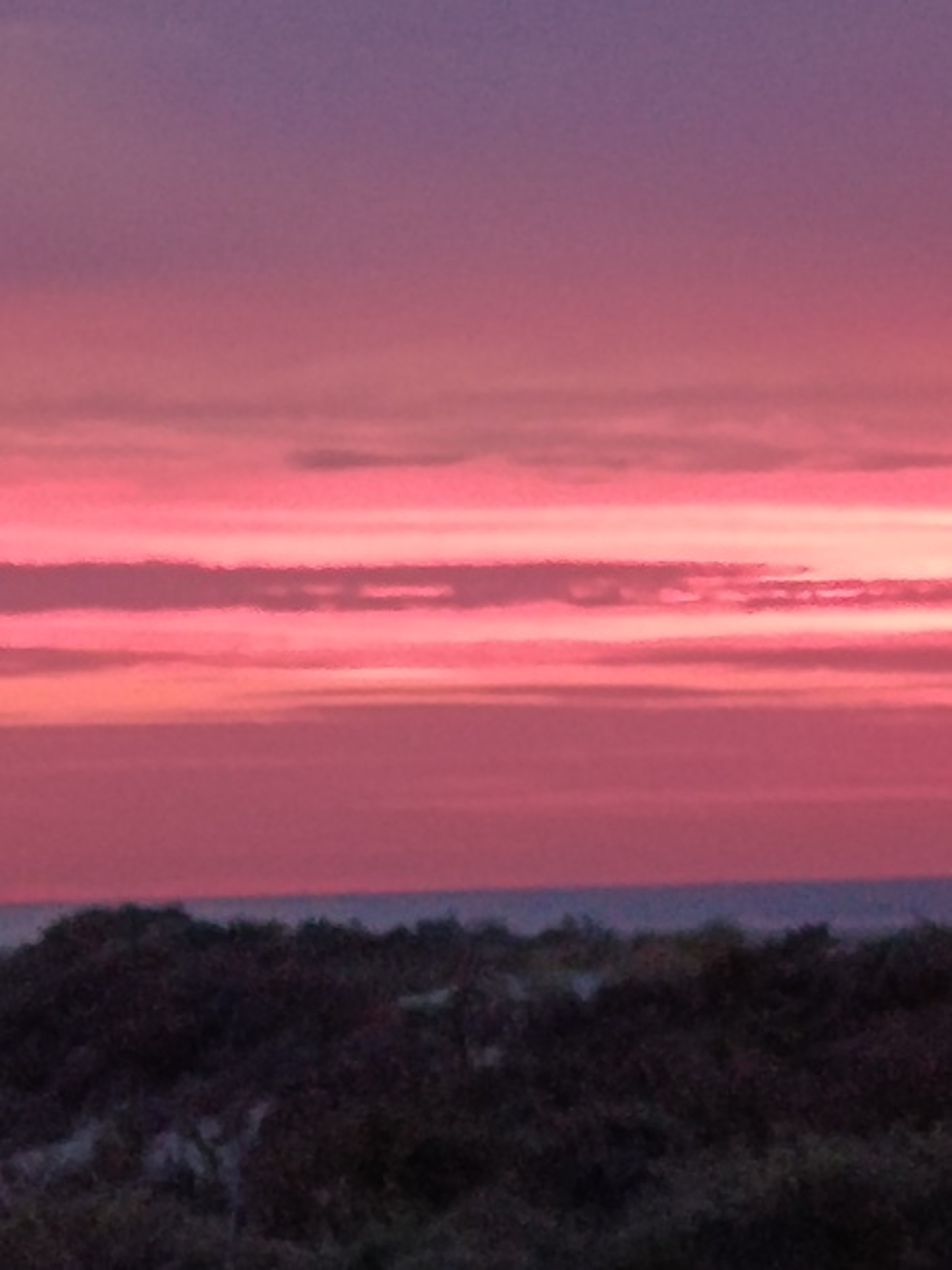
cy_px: 635
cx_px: 476
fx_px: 7881
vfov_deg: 9.2
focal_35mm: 215
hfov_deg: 6.9
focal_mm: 5.24
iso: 929
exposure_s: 1/50
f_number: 1.7
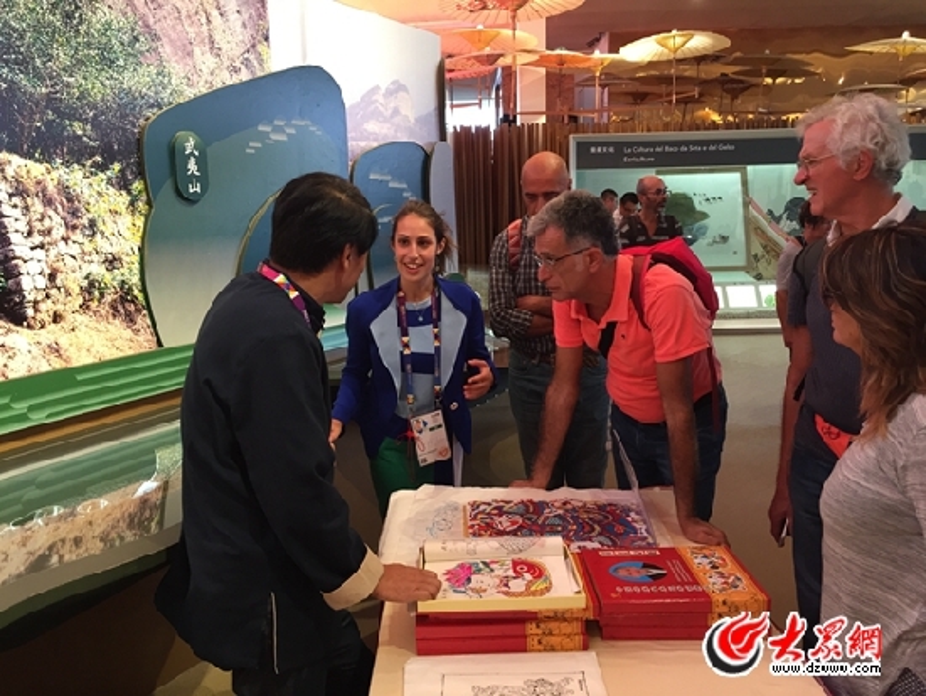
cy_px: 348
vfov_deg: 48.3
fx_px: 776
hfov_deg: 61.6
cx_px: 463
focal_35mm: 29
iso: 80
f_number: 2.2
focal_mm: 4.15
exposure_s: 1/30
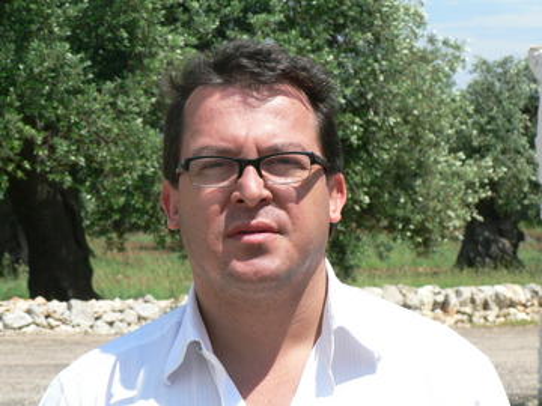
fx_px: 1707
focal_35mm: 109
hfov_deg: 18.0
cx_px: 271
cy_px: 203
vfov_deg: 13.6
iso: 100
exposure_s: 1/640
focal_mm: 18.2
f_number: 4.5
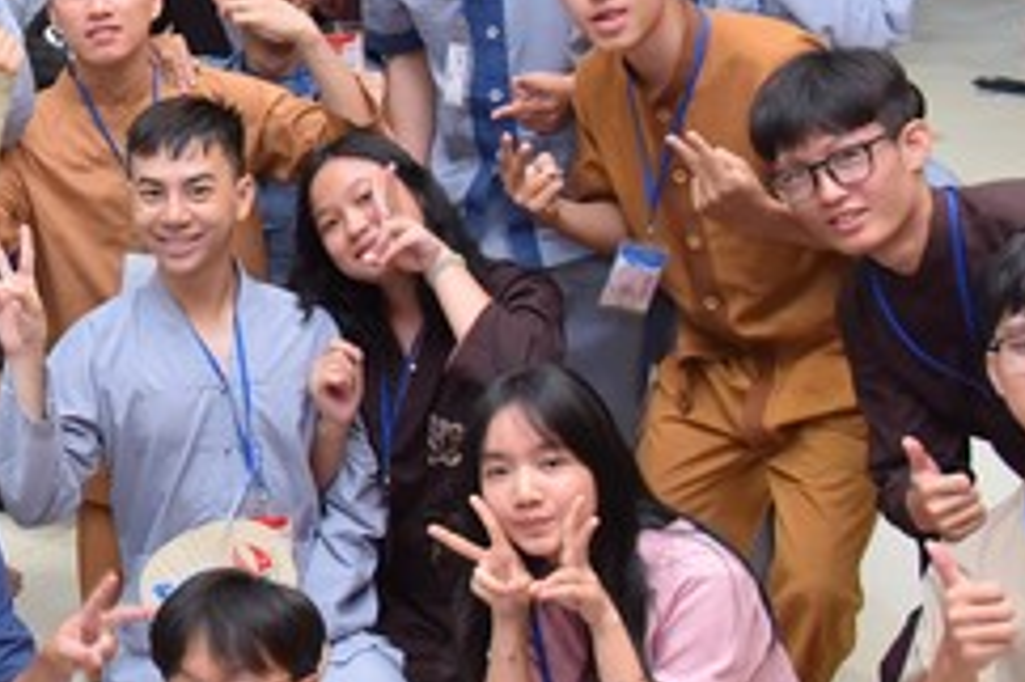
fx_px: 2447
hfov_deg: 22.1
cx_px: -165
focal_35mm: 86
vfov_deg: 15.8
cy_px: 189
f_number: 4.5
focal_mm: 32
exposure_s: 1/100
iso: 1250
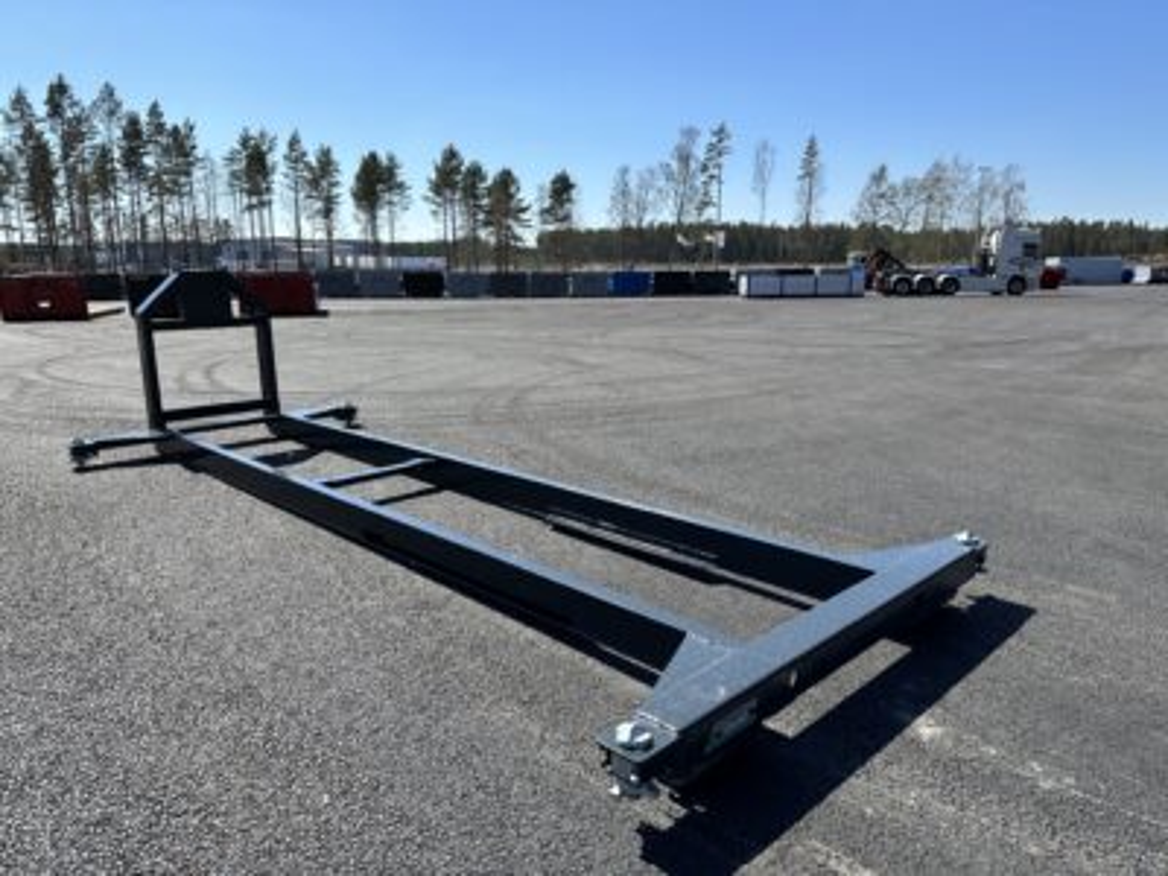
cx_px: 584
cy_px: 438
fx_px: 810
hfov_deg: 71.6
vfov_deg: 56.8
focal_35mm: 24
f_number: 1.78
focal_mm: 6.86
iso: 80
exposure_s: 1/3717
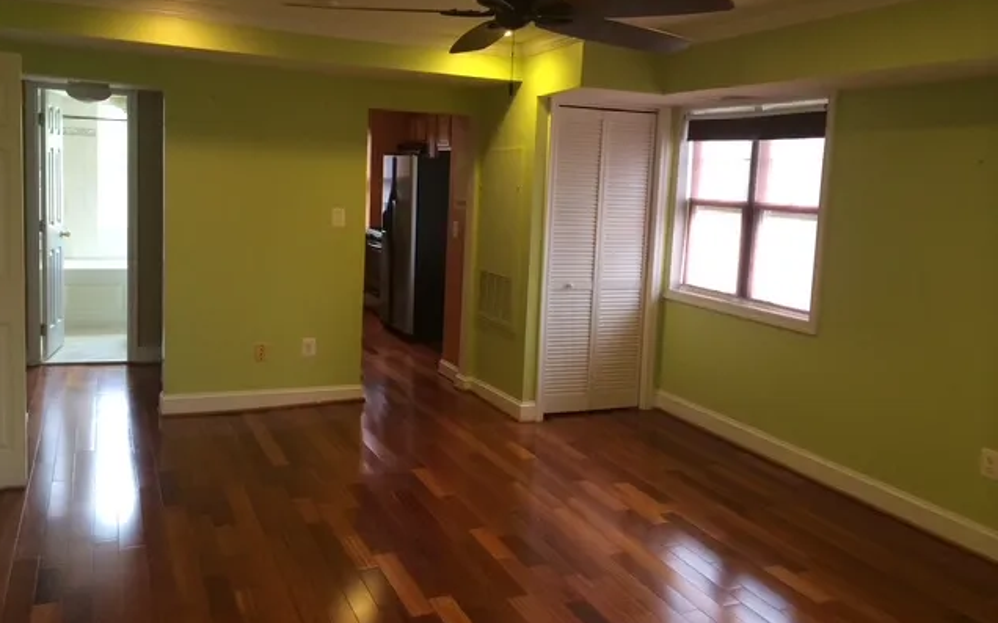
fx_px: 870
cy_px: 271
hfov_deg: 59.7
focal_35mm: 32
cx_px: 497
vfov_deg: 39.3
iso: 64
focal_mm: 4.12
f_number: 2.2
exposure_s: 1/30
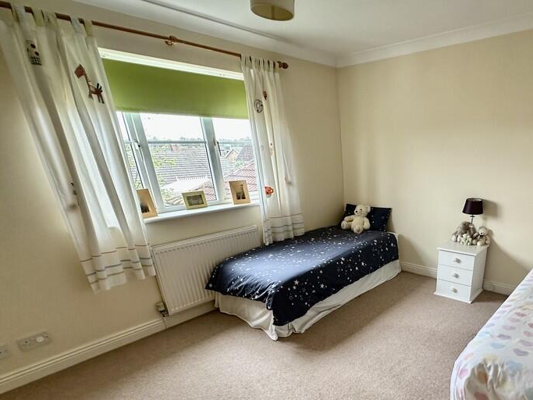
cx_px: 373
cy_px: 288
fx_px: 323
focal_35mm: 21
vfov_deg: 60.7
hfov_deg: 75.4
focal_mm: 2.22
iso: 160
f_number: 2.2
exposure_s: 1/99
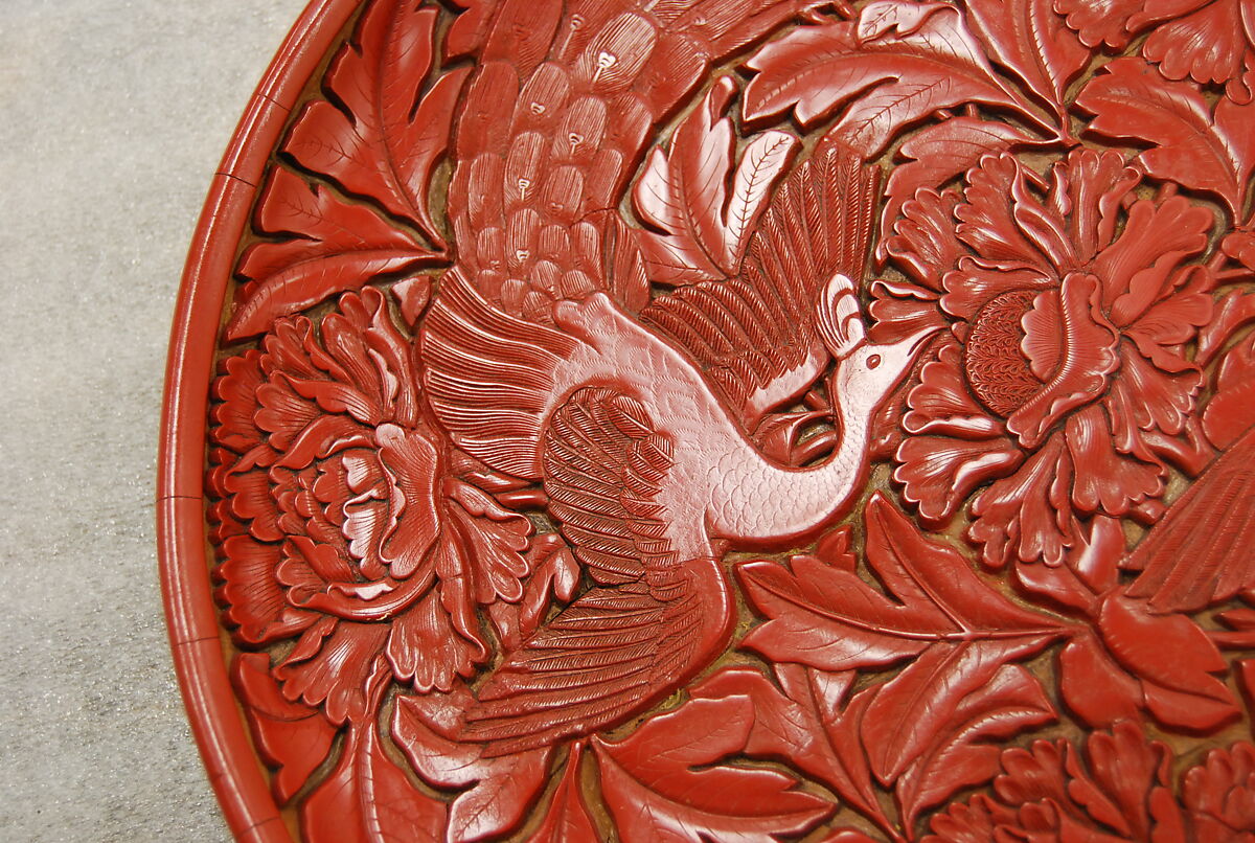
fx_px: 1834
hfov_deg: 37.8
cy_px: 422
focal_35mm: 52
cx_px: 628
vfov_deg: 25.9
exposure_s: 1/30
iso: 800
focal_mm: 35
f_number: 4.8
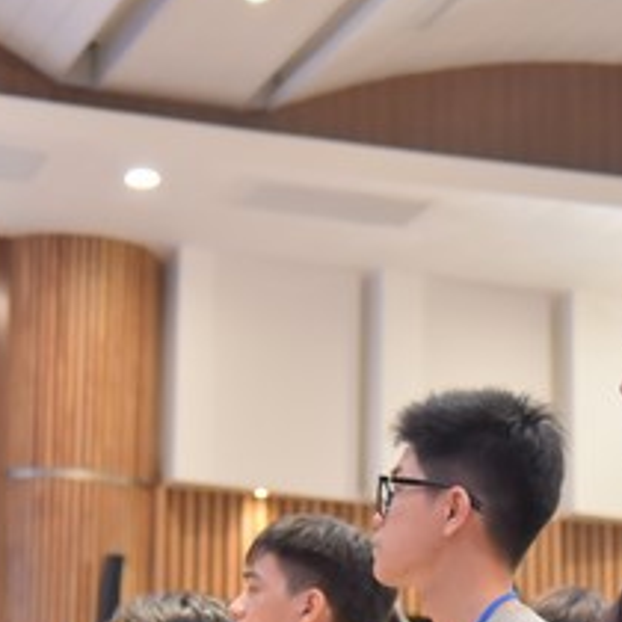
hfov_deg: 12.7
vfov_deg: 12.7
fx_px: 2785
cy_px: 502
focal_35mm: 137
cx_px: 447
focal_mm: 52
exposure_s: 1/80
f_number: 4.5
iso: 1250
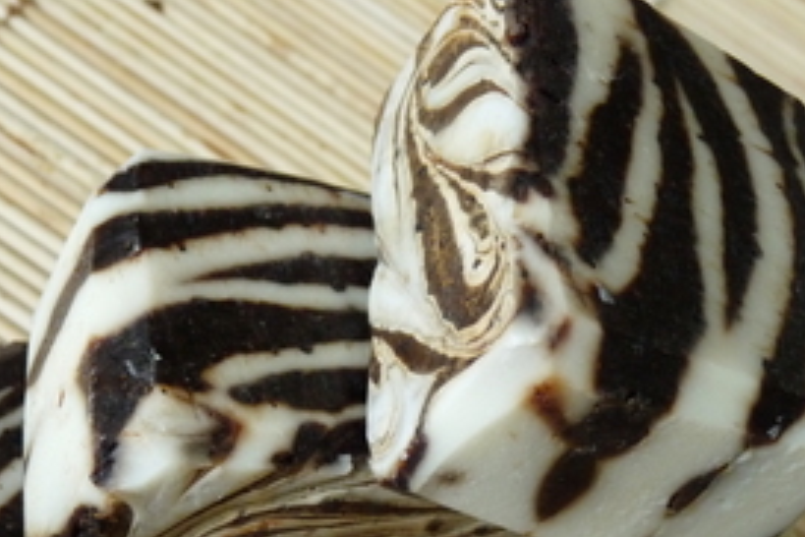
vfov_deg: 11.9
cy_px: 428
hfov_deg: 17.8
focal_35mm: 115
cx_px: 357
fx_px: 2571
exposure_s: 1/15
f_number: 3.4
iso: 400
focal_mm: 11.9
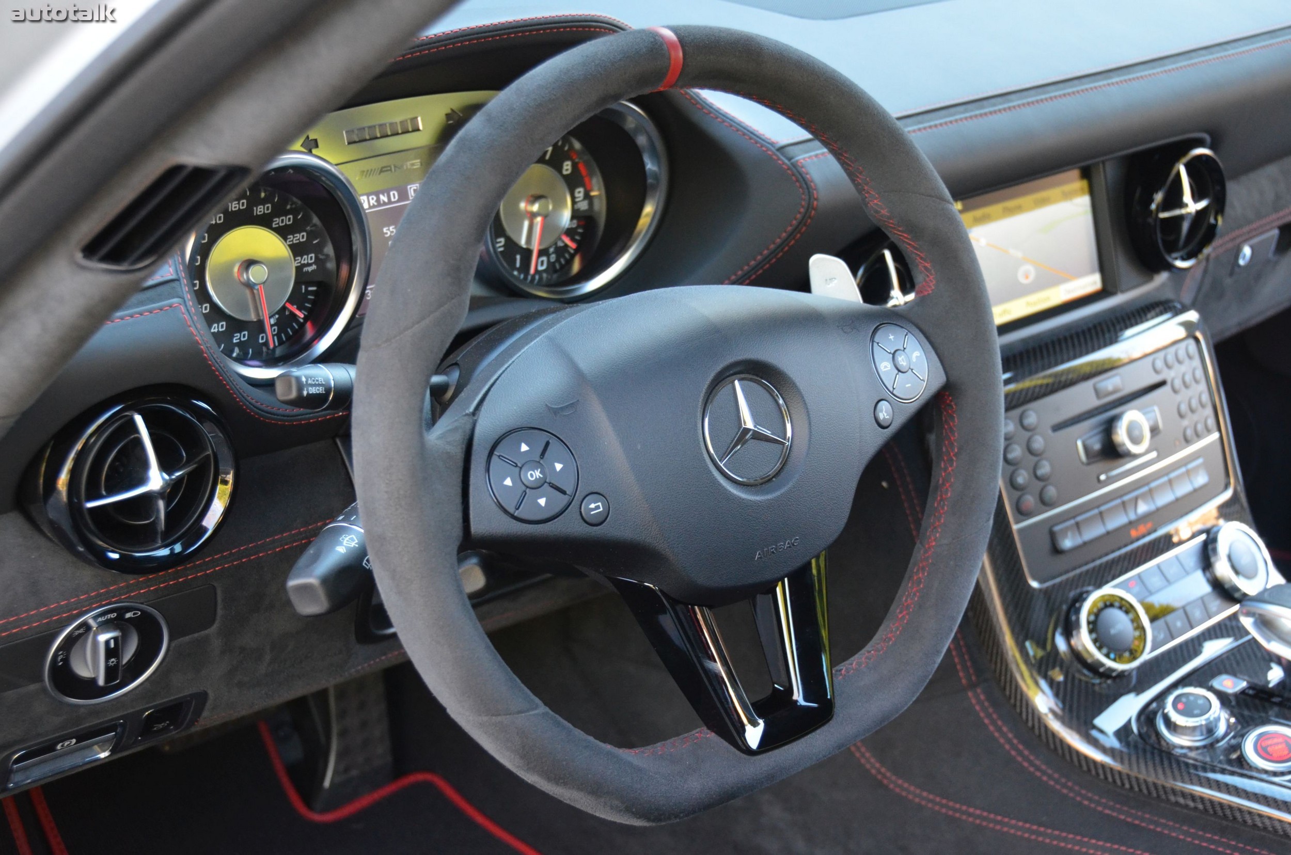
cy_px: 428
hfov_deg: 41.2
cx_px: 646
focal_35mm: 48
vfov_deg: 28.0
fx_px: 1718
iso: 1600
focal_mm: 32
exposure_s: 1/125
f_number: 4.2
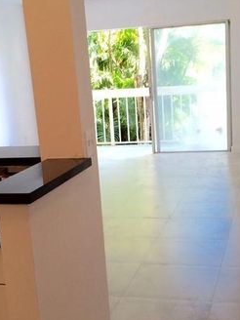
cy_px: 199
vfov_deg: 32.6
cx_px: 122
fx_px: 545
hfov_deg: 24.8
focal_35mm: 59
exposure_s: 1/40
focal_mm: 4.15
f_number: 2.2
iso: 32
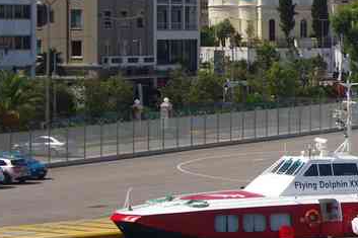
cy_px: 51
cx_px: 412
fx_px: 1799
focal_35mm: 181
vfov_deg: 7.6
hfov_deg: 11.2
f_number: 11
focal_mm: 42.5
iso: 200
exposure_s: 1/125
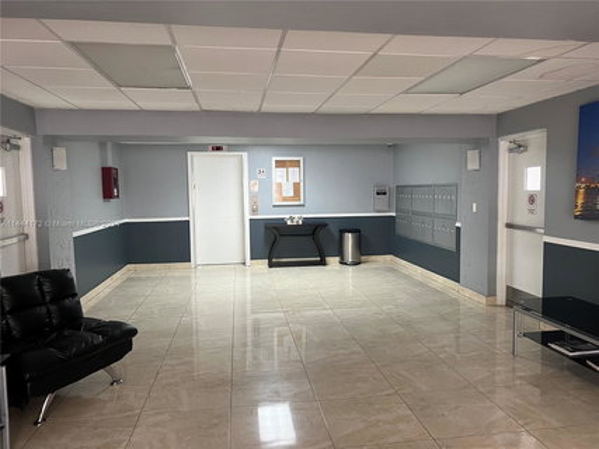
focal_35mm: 26
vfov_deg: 53.0
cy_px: 224
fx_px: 450
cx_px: 300
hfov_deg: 67.3
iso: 160
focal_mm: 5.7
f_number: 1.5
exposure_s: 1/60
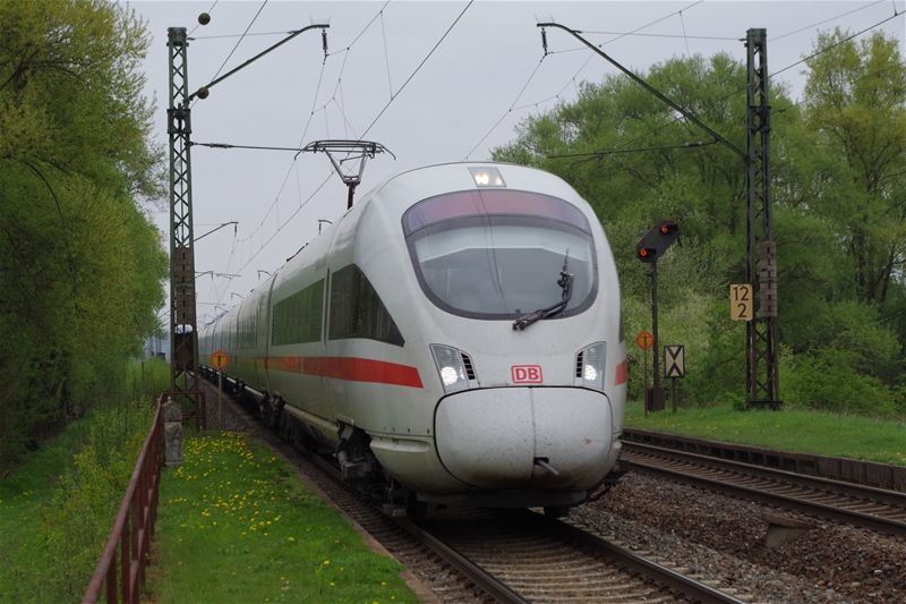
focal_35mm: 82
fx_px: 2063
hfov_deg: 24.8
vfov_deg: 16.6
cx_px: 453
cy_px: 302
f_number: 8
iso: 400
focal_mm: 55
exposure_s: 1/400
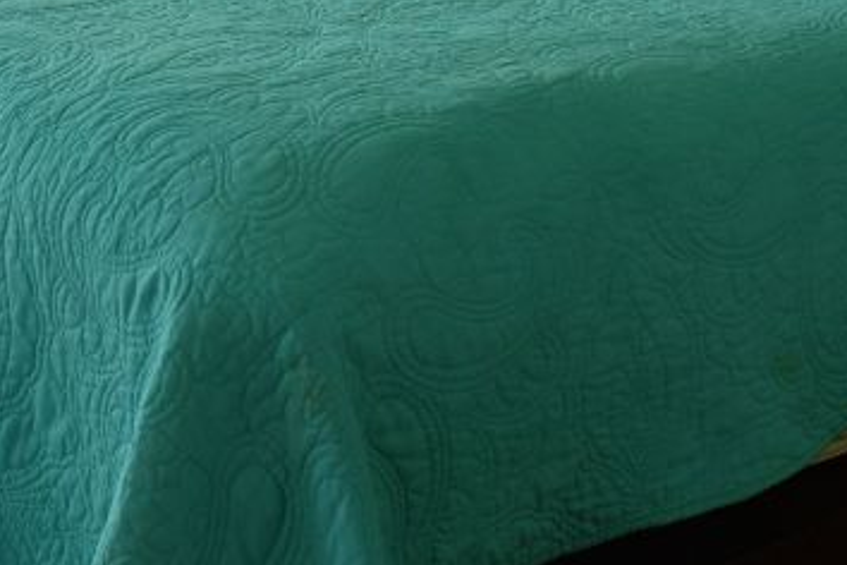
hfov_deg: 25.6
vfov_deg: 16.7
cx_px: 189
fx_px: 1835
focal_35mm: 78
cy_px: -130
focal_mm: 18
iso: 400
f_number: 10
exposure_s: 1/250
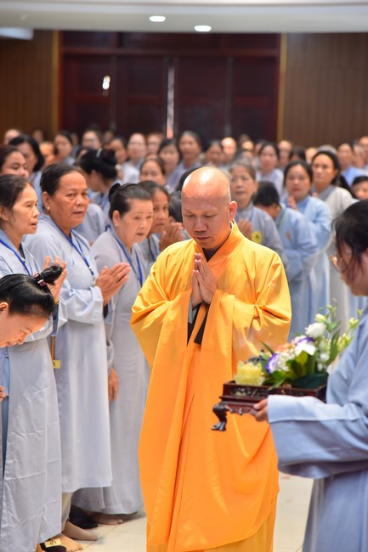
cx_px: 184
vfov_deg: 17.1
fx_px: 1841
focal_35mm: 120
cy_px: 276
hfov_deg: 11.4
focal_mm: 120
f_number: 4
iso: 1250
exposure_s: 1/100
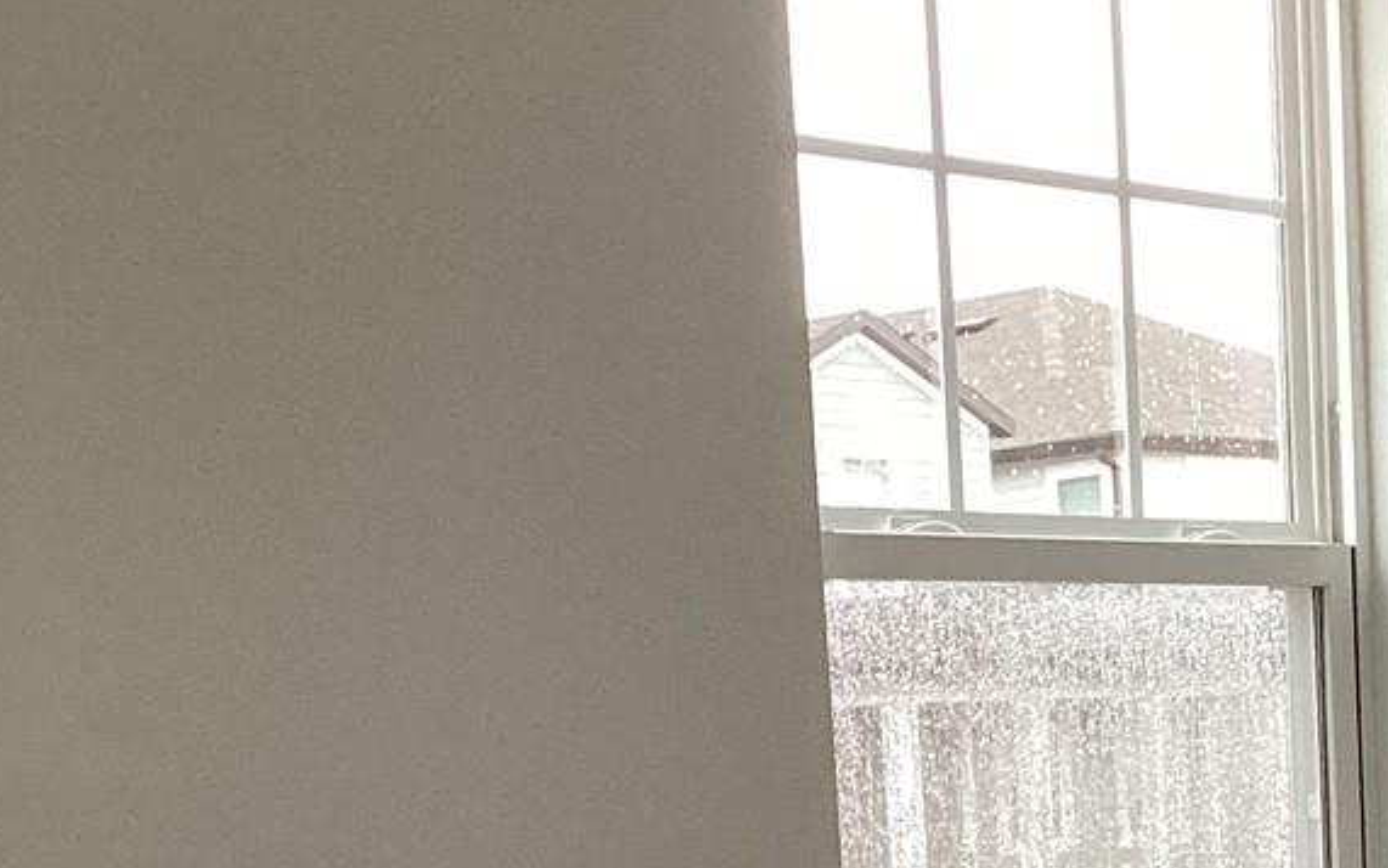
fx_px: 3480
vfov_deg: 13.5
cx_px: 1169
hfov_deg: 22.2
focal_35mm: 92
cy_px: 1238
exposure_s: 1/60
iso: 160
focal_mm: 3.3
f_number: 2.4
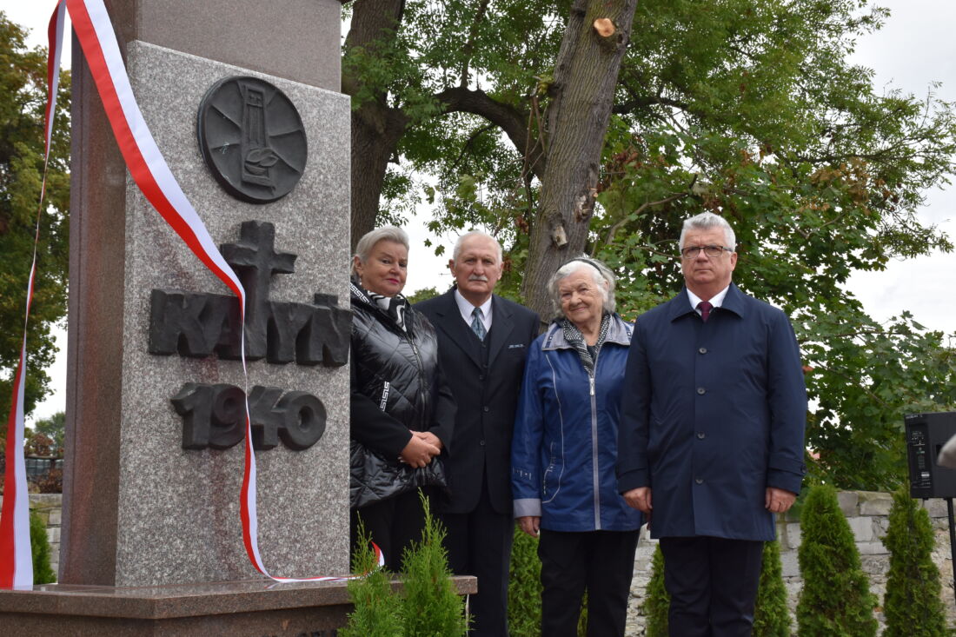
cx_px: 478
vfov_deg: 25.7
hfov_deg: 37.9
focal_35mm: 52
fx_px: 1394
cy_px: 318
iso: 360
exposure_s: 1/250
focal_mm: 35
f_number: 8
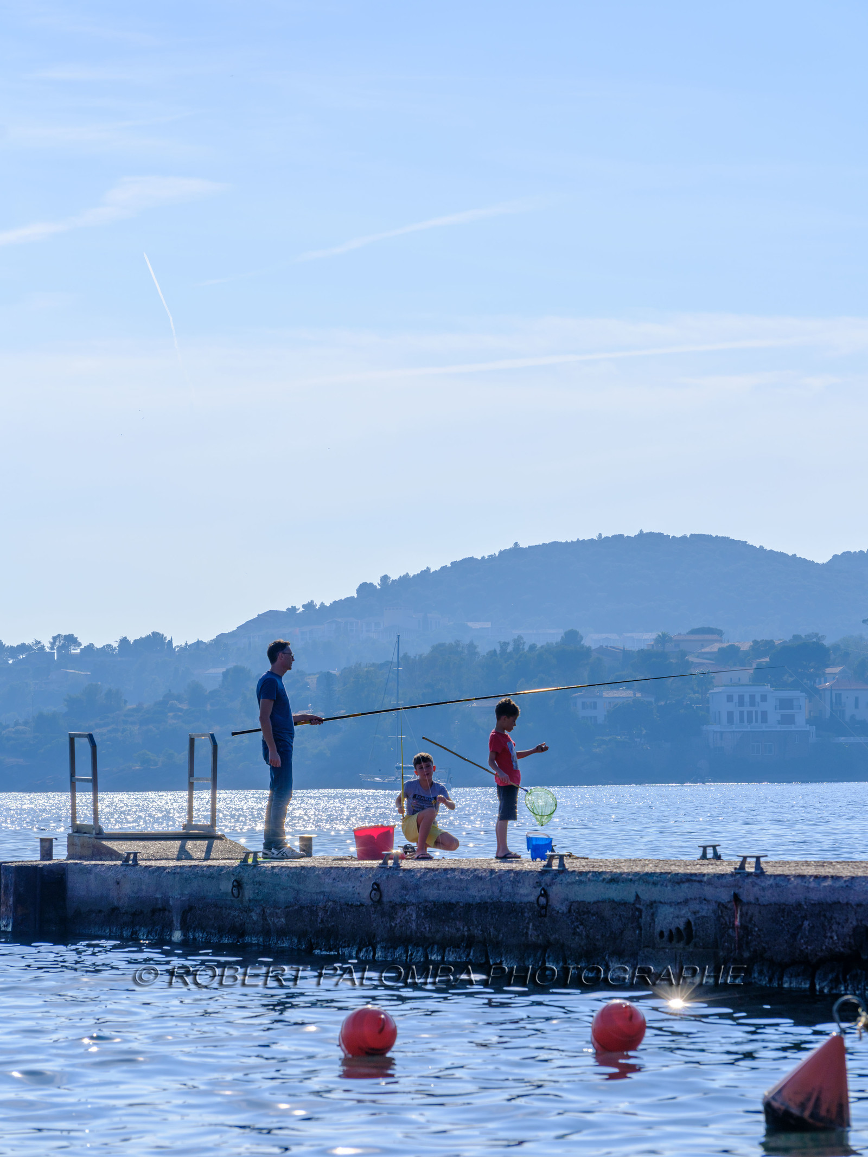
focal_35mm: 123
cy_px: 578
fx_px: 4112
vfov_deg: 16.0
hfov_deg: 12.1
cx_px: 434
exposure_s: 1/1000
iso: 320
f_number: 11
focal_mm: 156
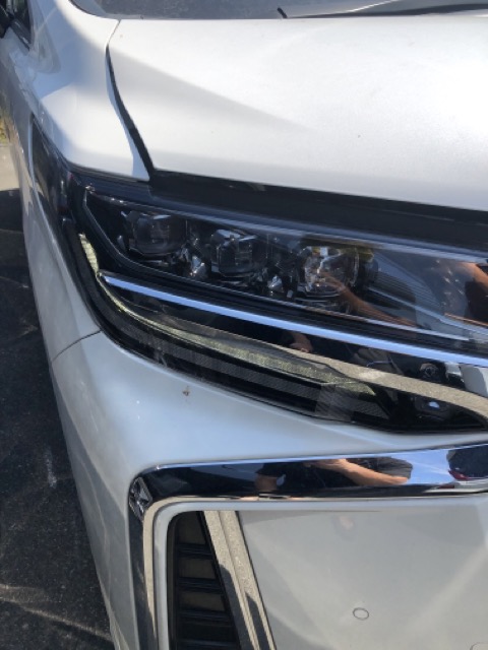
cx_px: 244
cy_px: 325
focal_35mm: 28
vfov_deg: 63.4
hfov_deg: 49.7
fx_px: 526
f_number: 1.8
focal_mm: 3.99
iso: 20
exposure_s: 1/2183
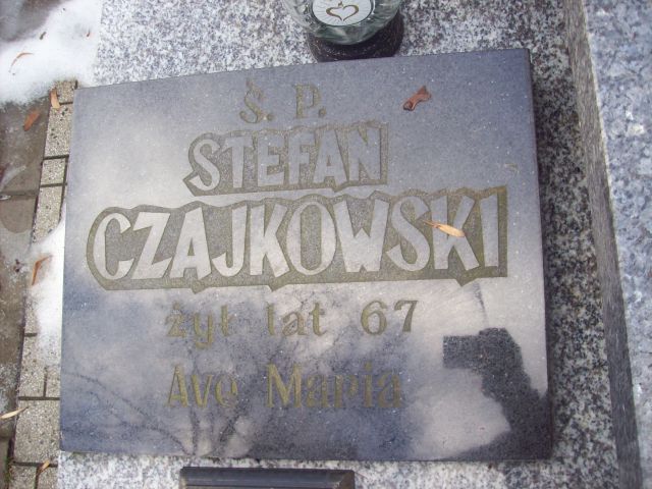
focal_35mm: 36
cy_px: 244
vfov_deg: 39.7
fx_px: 678
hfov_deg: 51.4
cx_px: 326
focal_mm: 6
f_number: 2.7
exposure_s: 1/105
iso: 80
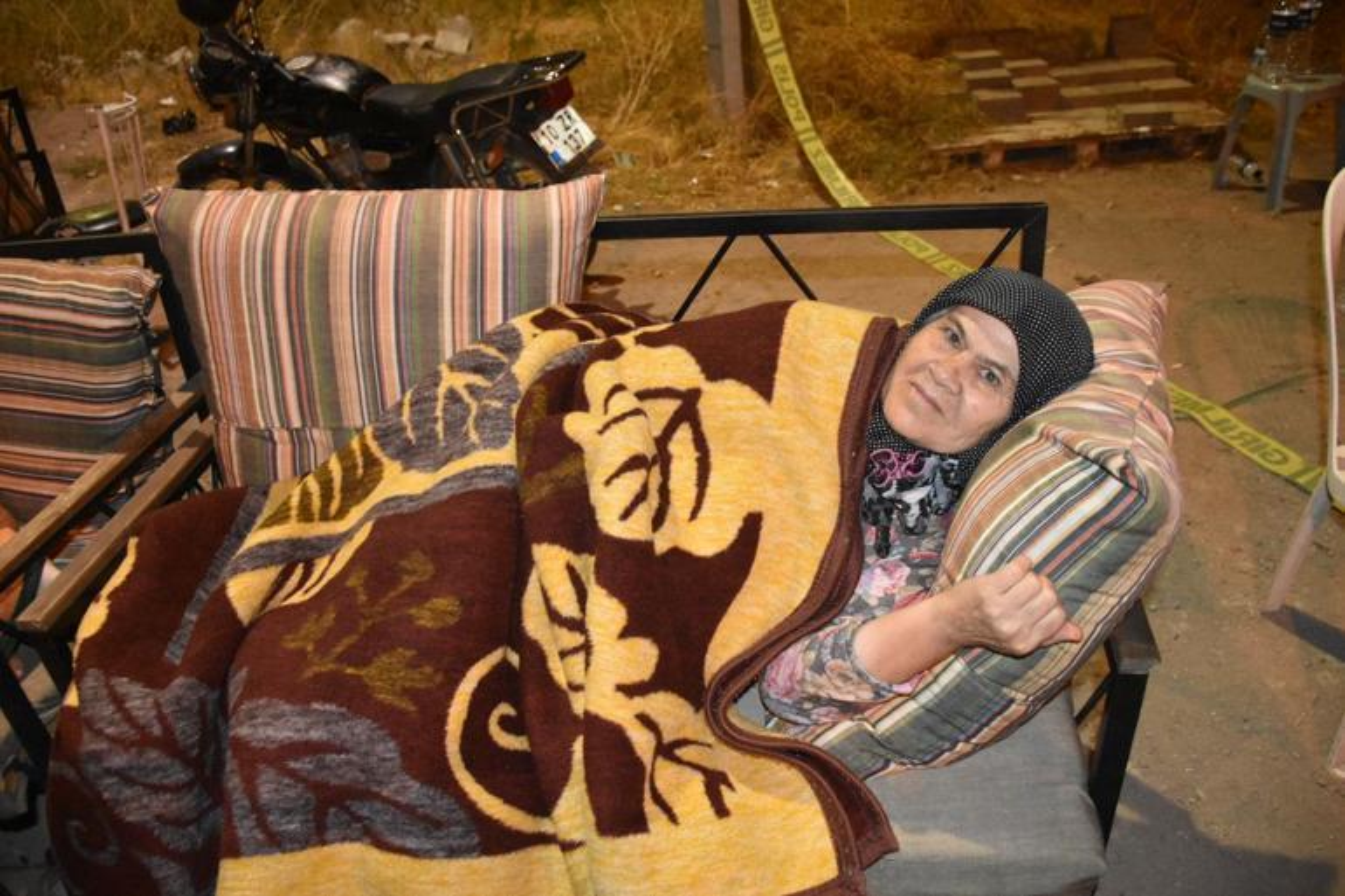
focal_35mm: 27
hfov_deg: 67.4
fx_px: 1008
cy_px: 448
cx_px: 672
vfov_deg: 47.9
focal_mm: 18
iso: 5000
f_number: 3.5
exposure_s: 1/60
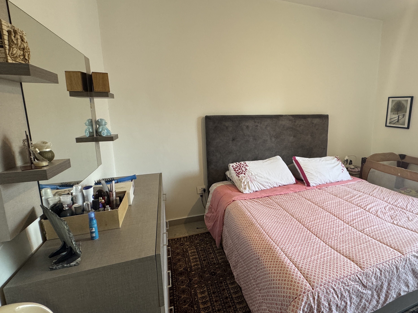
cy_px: 151
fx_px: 229
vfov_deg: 68.7
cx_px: 257
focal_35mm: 19
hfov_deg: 83.3
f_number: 2.2
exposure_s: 1/100
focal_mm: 2.22
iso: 250
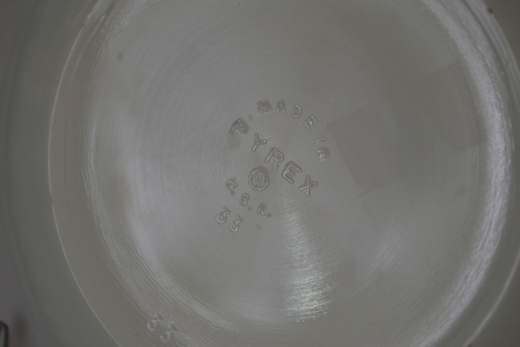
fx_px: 1192
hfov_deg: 24.6
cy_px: 174
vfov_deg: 16.6
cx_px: 260
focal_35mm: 82
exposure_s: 1/80
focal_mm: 55
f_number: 5.6
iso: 1000
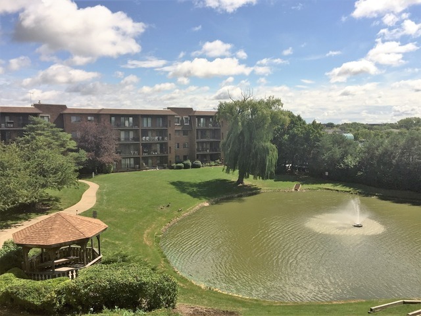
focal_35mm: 29
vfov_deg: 48.2
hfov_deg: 61.7
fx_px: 353
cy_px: 158
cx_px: 210
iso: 40
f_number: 2.2
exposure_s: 1/2825
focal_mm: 4.15
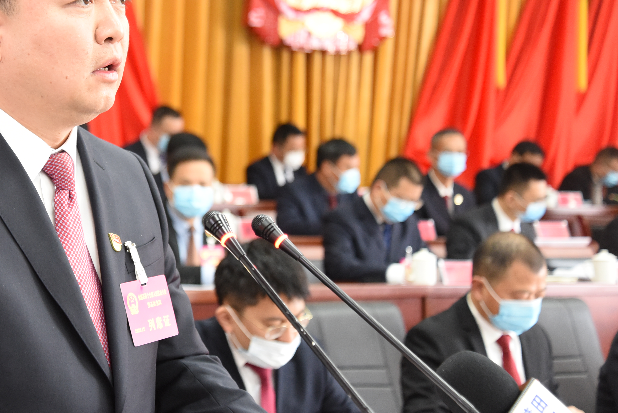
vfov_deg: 14.9
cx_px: 86
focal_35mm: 92
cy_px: 139
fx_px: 1580
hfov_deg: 21.7
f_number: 4.2
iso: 2200
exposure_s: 1/60
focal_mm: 52
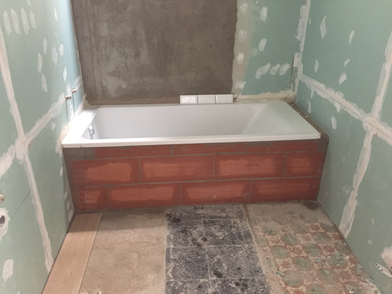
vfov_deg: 48.2
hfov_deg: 61.7
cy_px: 147
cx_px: 196
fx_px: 328
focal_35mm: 29
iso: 200
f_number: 2.2
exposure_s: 1/8
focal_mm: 4.15
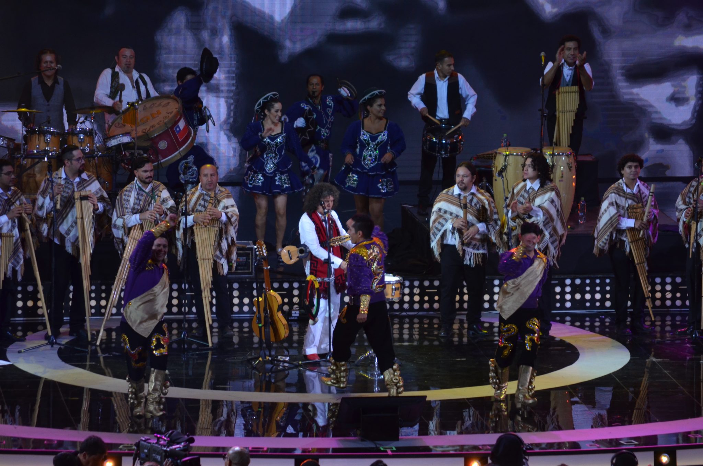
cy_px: 233
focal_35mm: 300
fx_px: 5846
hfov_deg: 6.9
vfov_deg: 4.6
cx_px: 352
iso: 800
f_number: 5.6
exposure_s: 1/100
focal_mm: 200
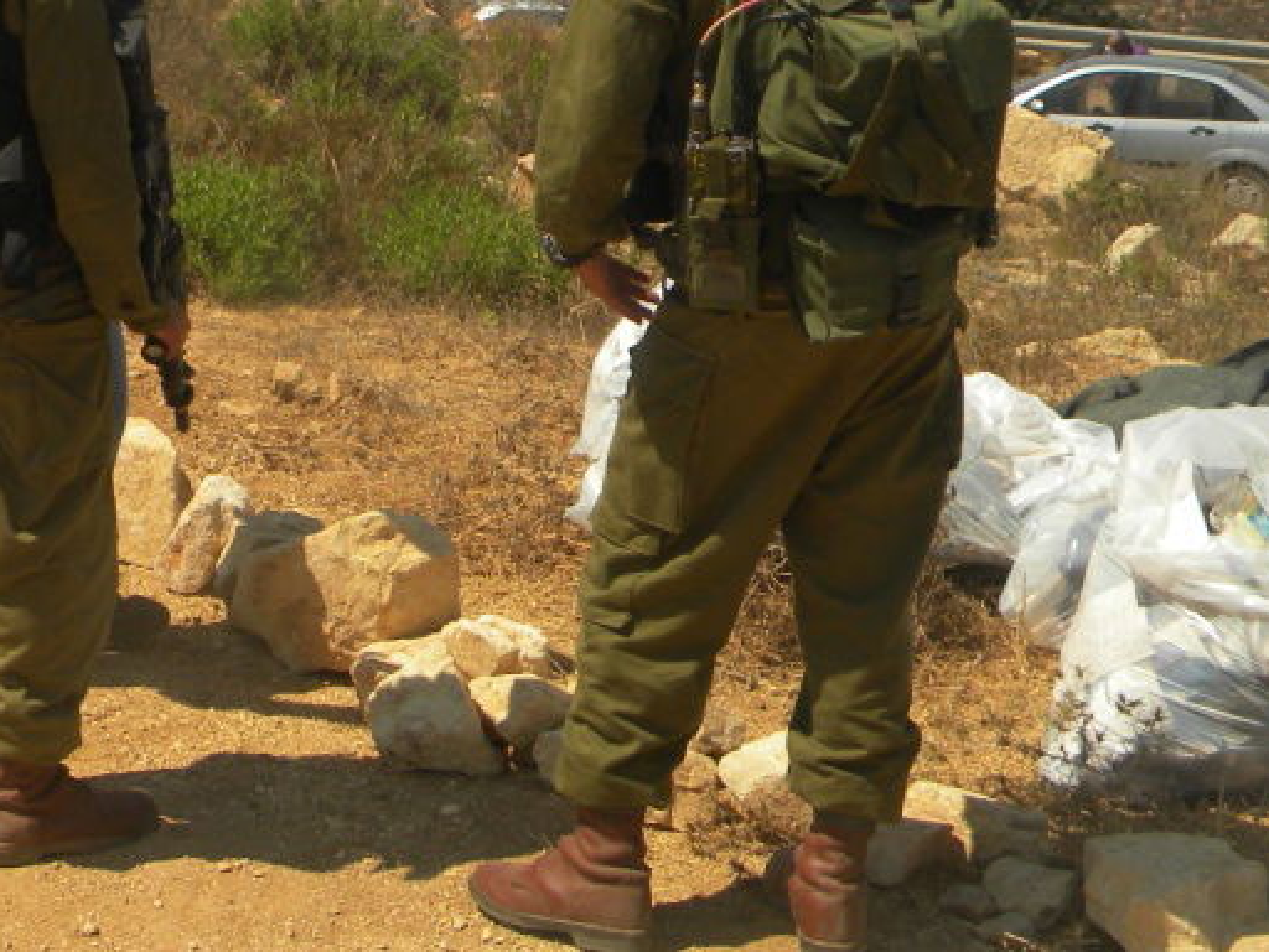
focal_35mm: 72
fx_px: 2639
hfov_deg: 26.7
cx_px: 312
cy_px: 278
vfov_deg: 20.3
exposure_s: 1/416
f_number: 7.4
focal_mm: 6.4
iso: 80
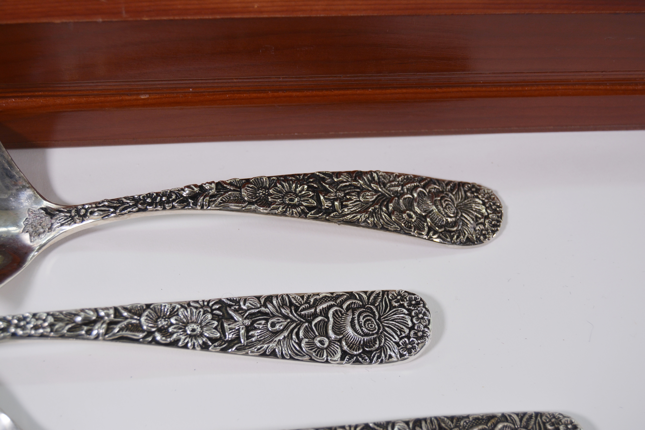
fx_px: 1021
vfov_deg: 23.8
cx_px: 322
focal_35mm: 57
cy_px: 215
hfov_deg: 35.1
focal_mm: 38
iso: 280
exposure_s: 1/125
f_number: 5.6
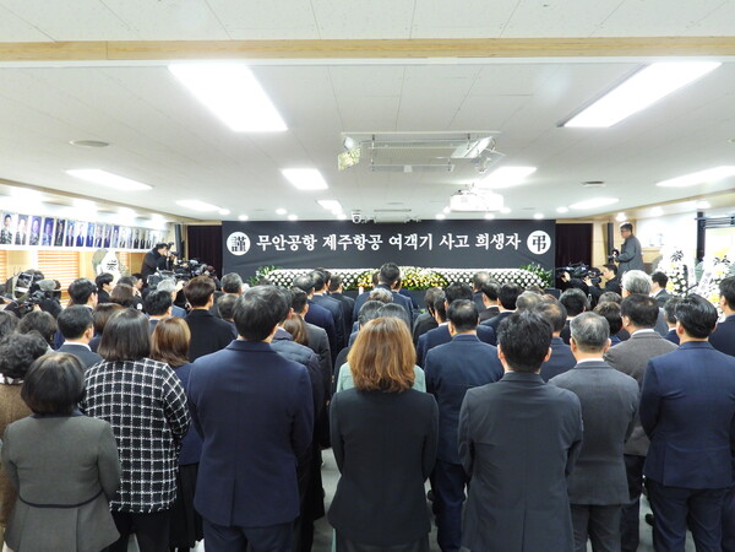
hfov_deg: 60.0
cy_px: 276
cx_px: 368
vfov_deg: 46.8
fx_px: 637
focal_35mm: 30
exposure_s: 1/20
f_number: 3.2
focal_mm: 5.4
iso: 400
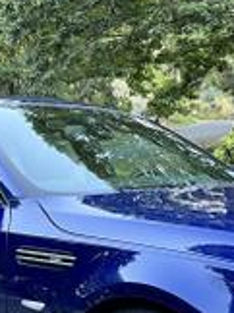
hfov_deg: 18.1
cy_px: 276
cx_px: 139
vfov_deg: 23.6
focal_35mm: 81
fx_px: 732
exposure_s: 1/60
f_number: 1.5
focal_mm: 5.7
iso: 200
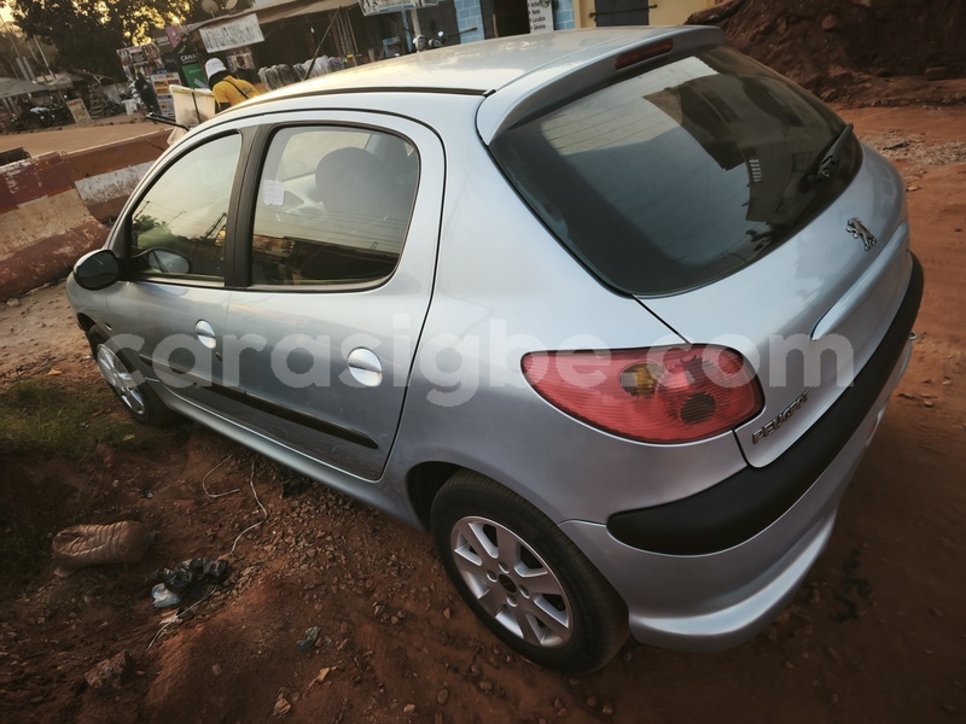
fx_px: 642
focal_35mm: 23
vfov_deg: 58.9
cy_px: 362
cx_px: 483
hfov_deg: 73.9
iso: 80
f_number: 1.7
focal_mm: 5.35
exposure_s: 1/413
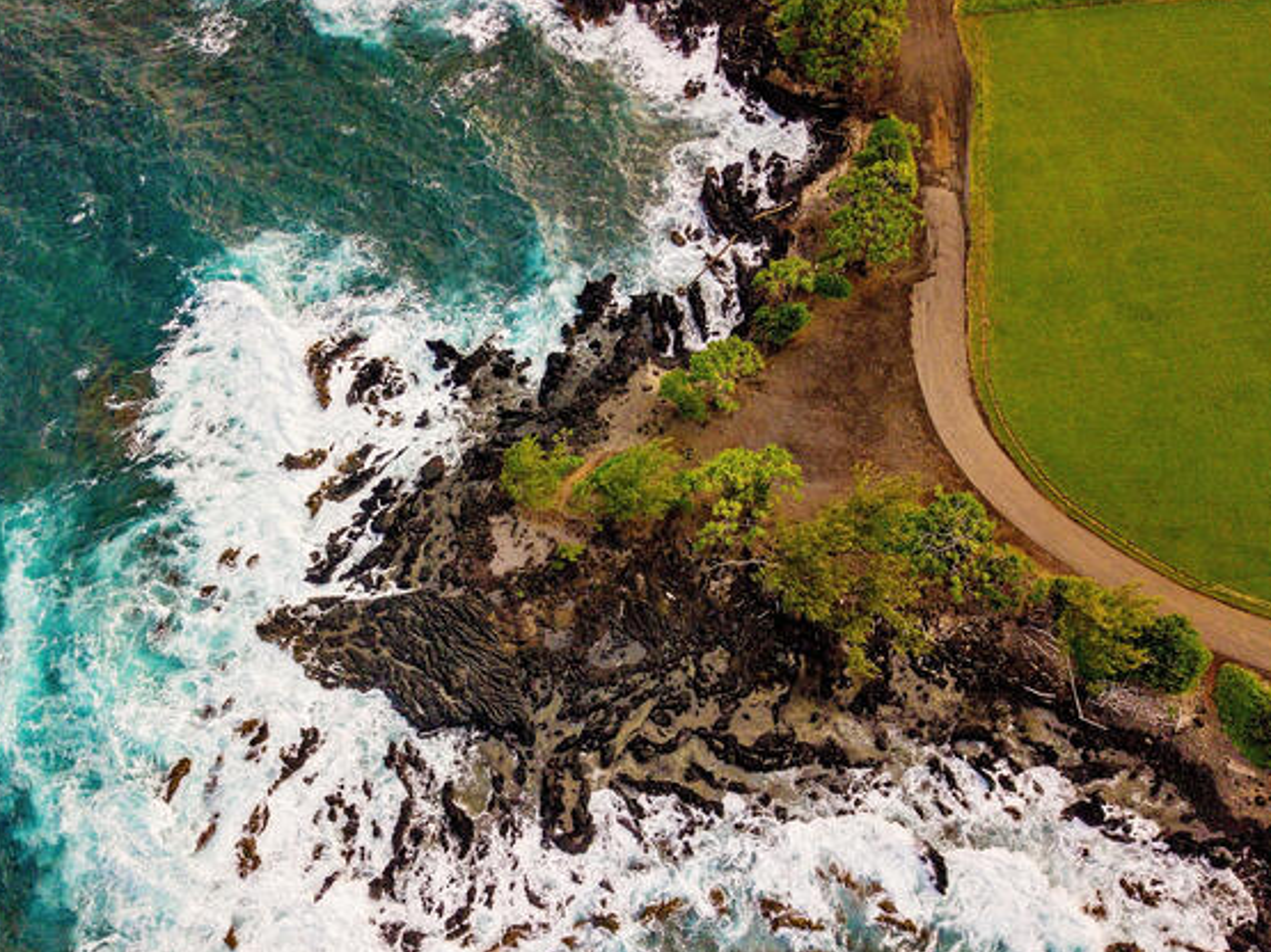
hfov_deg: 59.8
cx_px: 554
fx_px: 1101
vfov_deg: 46.7
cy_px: 540
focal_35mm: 30
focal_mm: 4.7
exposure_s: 1/1600
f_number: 2.2
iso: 200
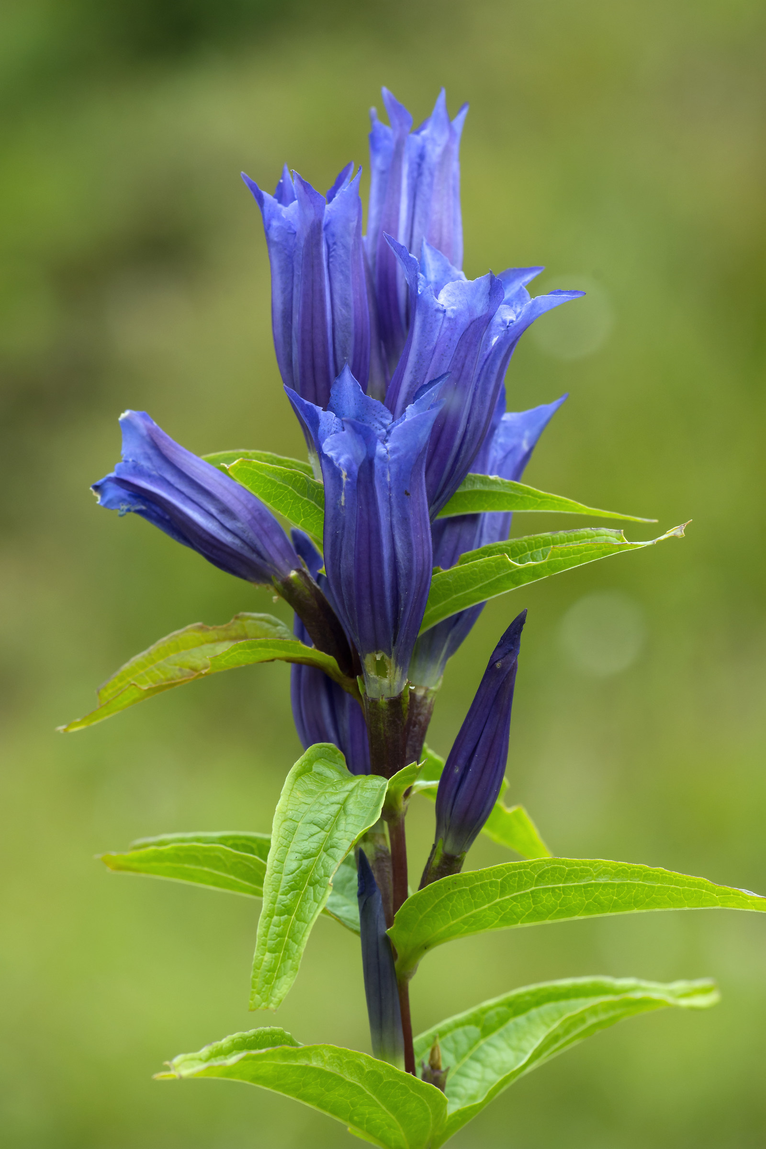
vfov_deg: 15.2
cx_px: 383
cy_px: 574
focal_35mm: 135
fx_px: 4308
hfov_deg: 10.2
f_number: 11
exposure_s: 1/30
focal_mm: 90
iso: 400
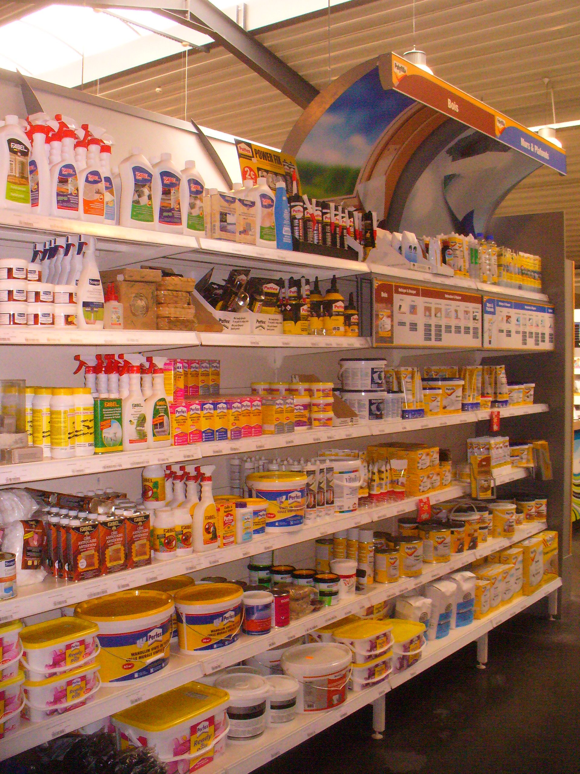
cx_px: 290
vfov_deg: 50.1
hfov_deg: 38.7
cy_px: 387
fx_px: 827
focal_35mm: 37
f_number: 2.8
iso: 400
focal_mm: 6.1
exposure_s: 1/60
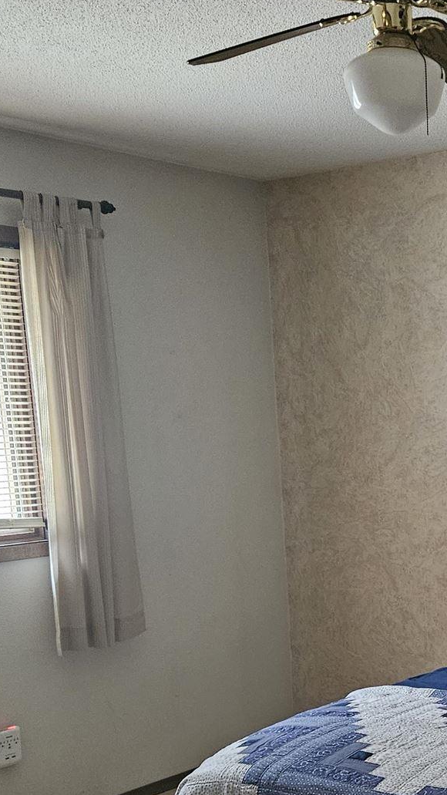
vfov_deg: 36.1
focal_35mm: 56
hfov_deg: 20.6
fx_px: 1180
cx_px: 472
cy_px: 624
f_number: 1.8
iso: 640
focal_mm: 5.4
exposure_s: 1/40
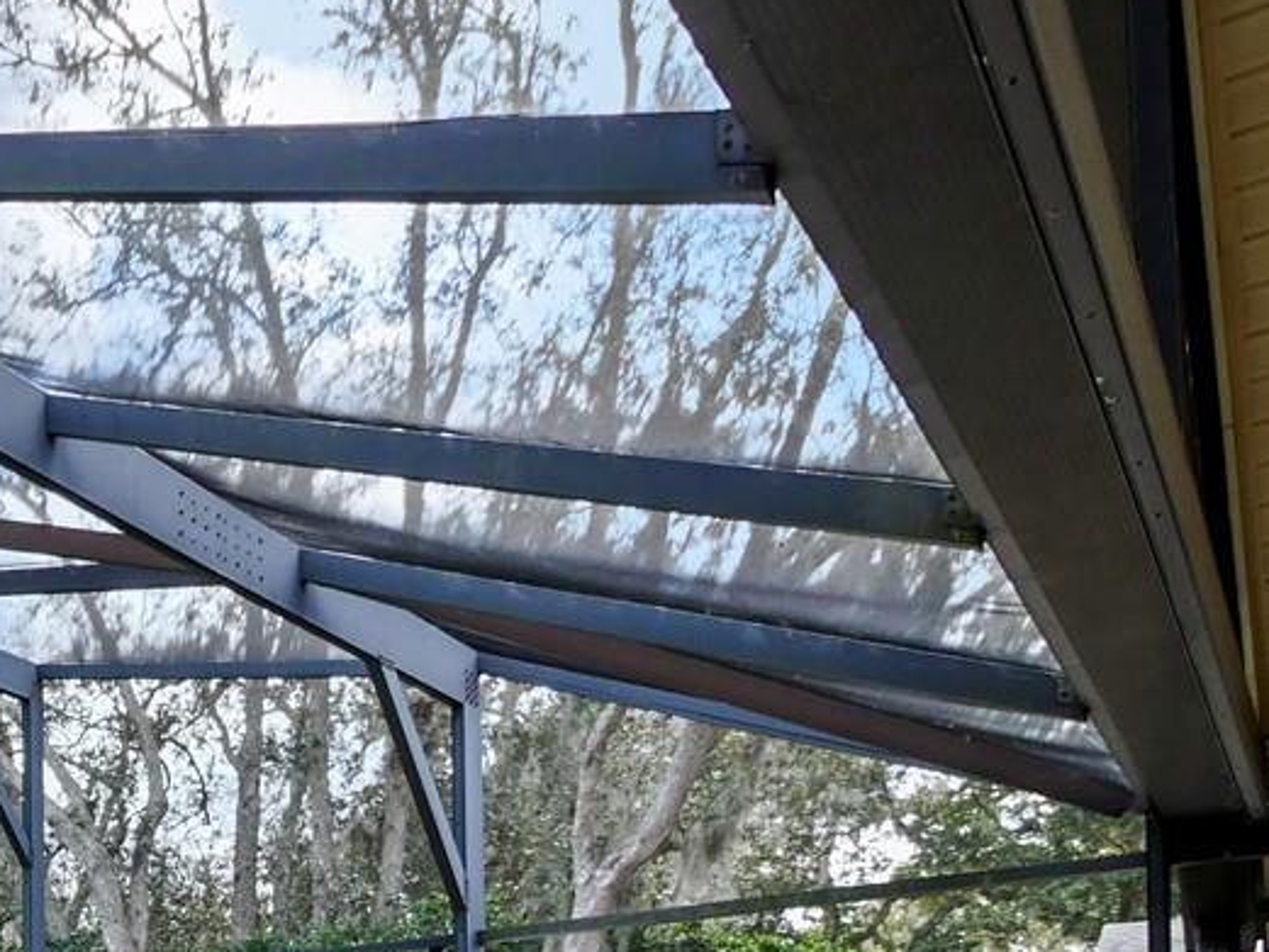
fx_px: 1577
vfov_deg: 27.9
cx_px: -494
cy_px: 1234
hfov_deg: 30.8
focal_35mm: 43
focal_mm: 7
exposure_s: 1/200
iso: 200
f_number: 5
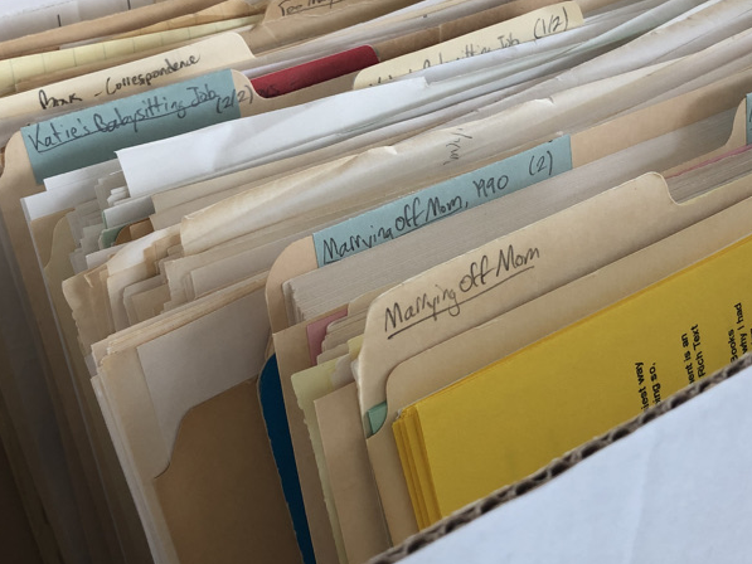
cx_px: 436
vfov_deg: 30.1
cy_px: 198
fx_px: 1043
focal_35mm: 48
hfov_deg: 39.5
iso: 25
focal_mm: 3.99
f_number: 1.8
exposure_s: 1/40
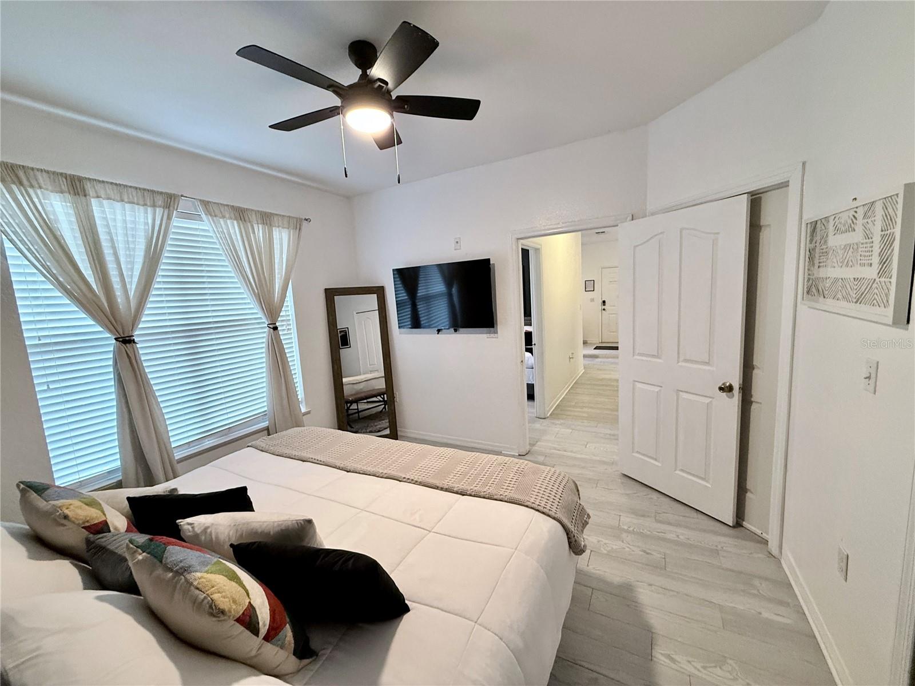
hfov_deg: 102.1
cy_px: 343
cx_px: 458
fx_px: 370
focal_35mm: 14
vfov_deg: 85.7
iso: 320
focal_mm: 2.22
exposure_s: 1/60
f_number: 2.2
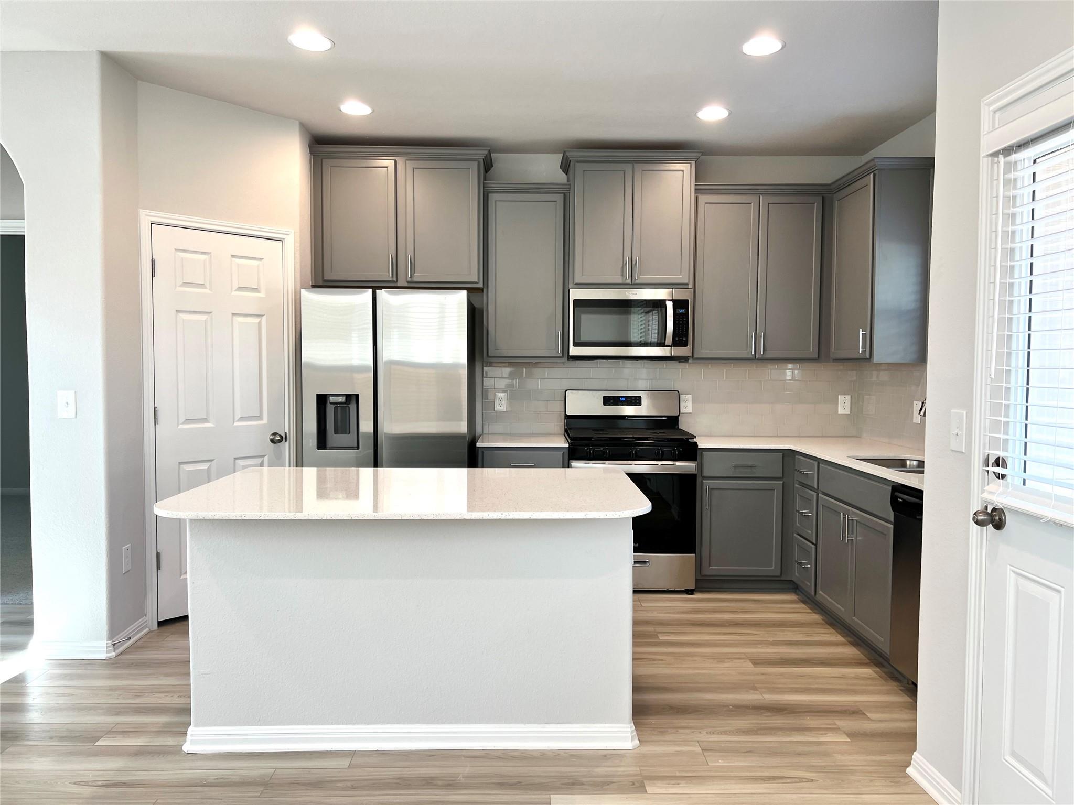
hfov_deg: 67.3
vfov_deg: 53.1
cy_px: 402
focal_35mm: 26
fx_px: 807
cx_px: 537
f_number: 1.5
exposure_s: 1/120
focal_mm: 5.7
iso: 80
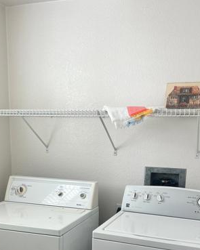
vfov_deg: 40.5
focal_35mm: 44
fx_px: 326
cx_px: 98
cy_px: 194
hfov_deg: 34.1
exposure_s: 1/121
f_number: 1.5
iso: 64
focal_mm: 5.7
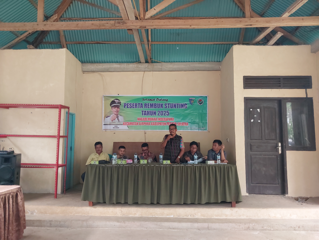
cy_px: 120
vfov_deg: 46.8
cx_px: 160
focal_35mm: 30
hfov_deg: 60.0
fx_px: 276
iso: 160
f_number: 1.8
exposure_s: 1/100
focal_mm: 4.6
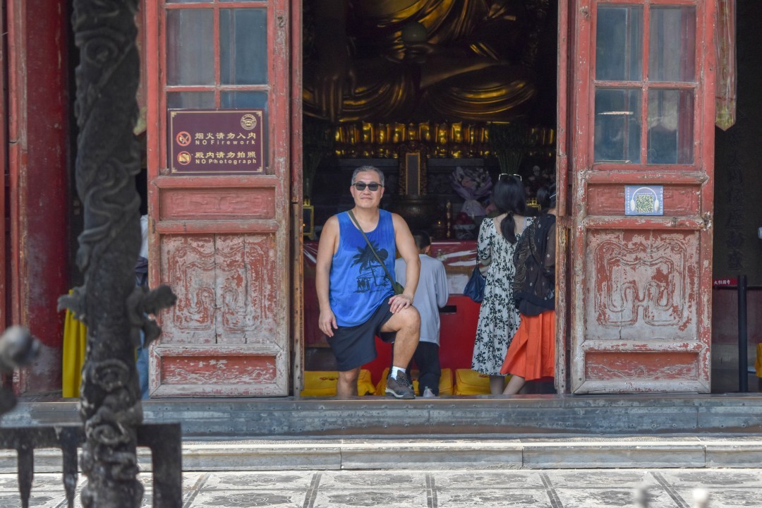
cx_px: 381
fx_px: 1746
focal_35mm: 82
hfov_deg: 24.6
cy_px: 254
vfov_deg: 16.6
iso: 450
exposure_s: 1/1000
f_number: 5.6
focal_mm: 55
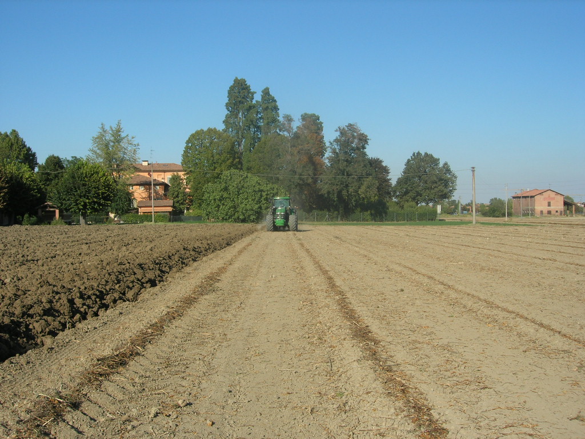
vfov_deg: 37.7
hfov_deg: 49.0
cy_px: 220
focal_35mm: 38
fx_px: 642
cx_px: 292
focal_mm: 7.8
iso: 64
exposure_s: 1/591
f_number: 4.8
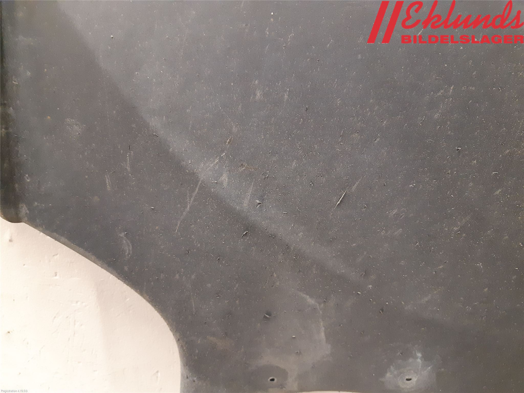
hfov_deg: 67.3
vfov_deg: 53.1
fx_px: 394
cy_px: 196
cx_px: 262
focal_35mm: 26
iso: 320
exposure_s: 1/25
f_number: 1.7
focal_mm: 3.93
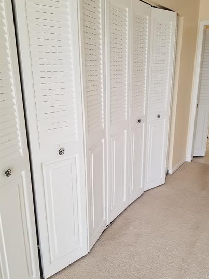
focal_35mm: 29
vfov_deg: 61.7
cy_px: 143
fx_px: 234
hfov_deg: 48.1
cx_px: 116
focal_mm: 4.25
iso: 80
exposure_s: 1/60
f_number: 1.7
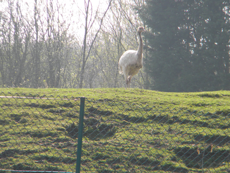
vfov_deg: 3.6
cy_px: 86
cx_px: 115
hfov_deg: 4.8
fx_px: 2751
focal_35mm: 414
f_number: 5.4
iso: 98
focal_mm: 75
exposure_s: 1/250
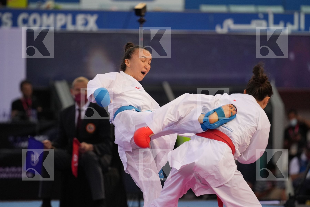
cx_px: 155
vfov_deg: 4.6
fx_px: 2583
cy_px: 104
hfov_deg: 6.9
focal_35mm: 300
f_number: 2.8
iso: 1600
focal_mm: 200
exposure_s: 1/1000
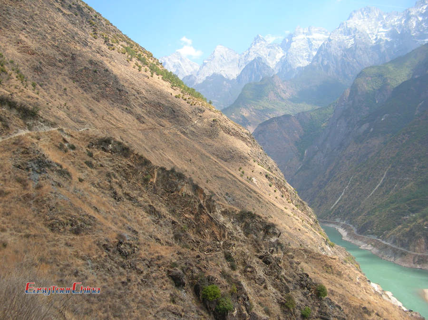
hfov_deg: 52.7
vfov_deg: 40.6
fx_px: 432
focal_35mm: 35
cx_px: 214
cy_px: 160
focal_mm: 5.8
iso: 50
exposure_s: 1/396
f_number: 2.8
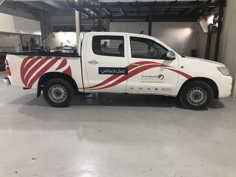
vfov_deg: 49.7
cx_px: 118
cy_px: 88
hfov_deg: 63.4
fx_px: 191
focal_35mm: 28
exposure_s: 1/25
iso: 40
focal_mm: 4
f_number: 1.8
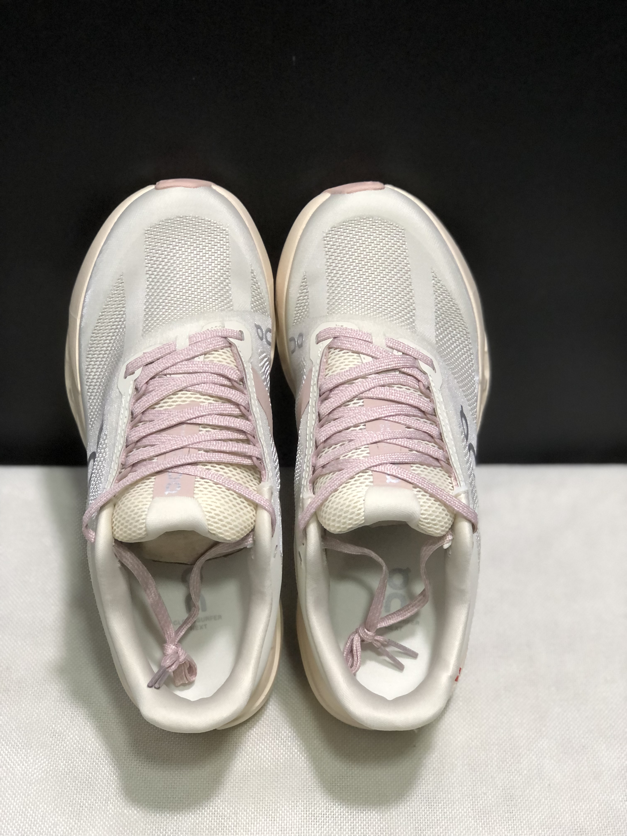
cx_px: 314
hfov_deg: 25.7
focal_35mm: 57
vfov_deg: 33.8
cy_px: 418
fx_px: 1377
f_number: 2.8
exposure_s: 1/30
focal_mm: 6.6
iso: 125
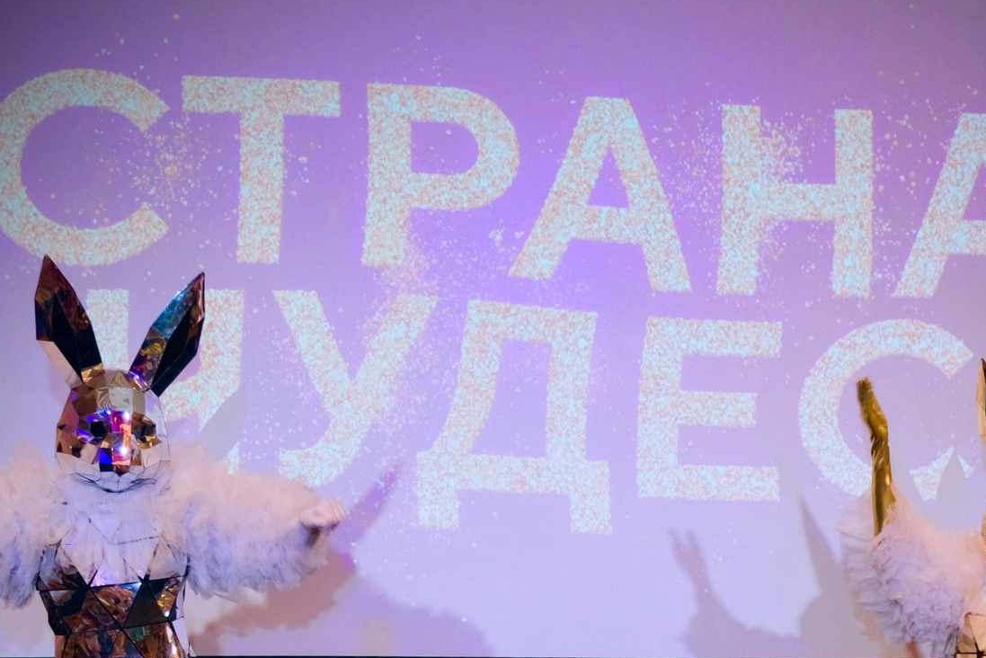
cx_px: 640
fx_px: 1534
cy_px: 740
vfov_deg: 22.7
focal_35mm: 56
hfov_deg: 35.4
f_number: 2.8
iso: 500
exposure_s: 1/250
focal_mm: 16
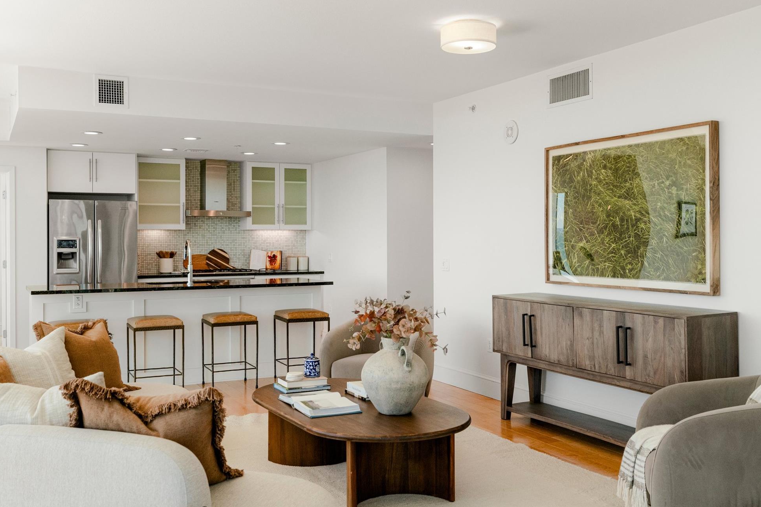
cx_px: 399
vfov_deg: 35.9
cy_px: 241
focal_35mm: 37
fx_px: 782
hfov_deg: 51.9
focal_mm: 35
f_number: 8
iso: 2000
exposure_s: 1/250
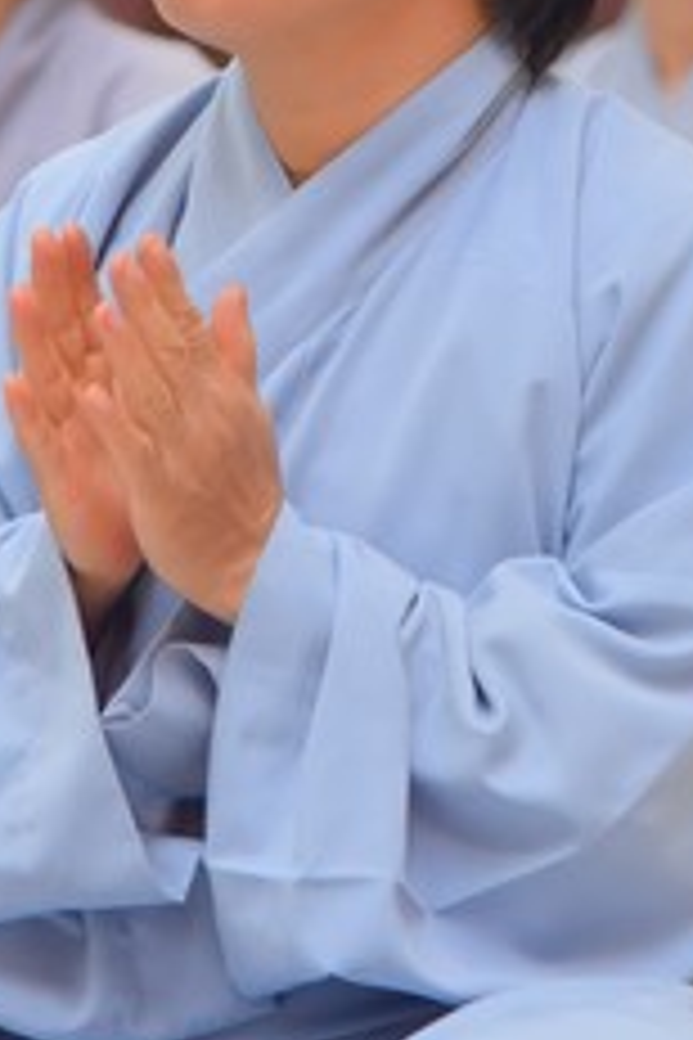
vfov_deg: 7.0
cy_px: 77
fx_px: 8517
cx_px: 79
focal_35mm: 295
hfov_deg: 4.7
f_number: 4.5
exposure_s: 1/125
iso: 1600
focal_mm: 105
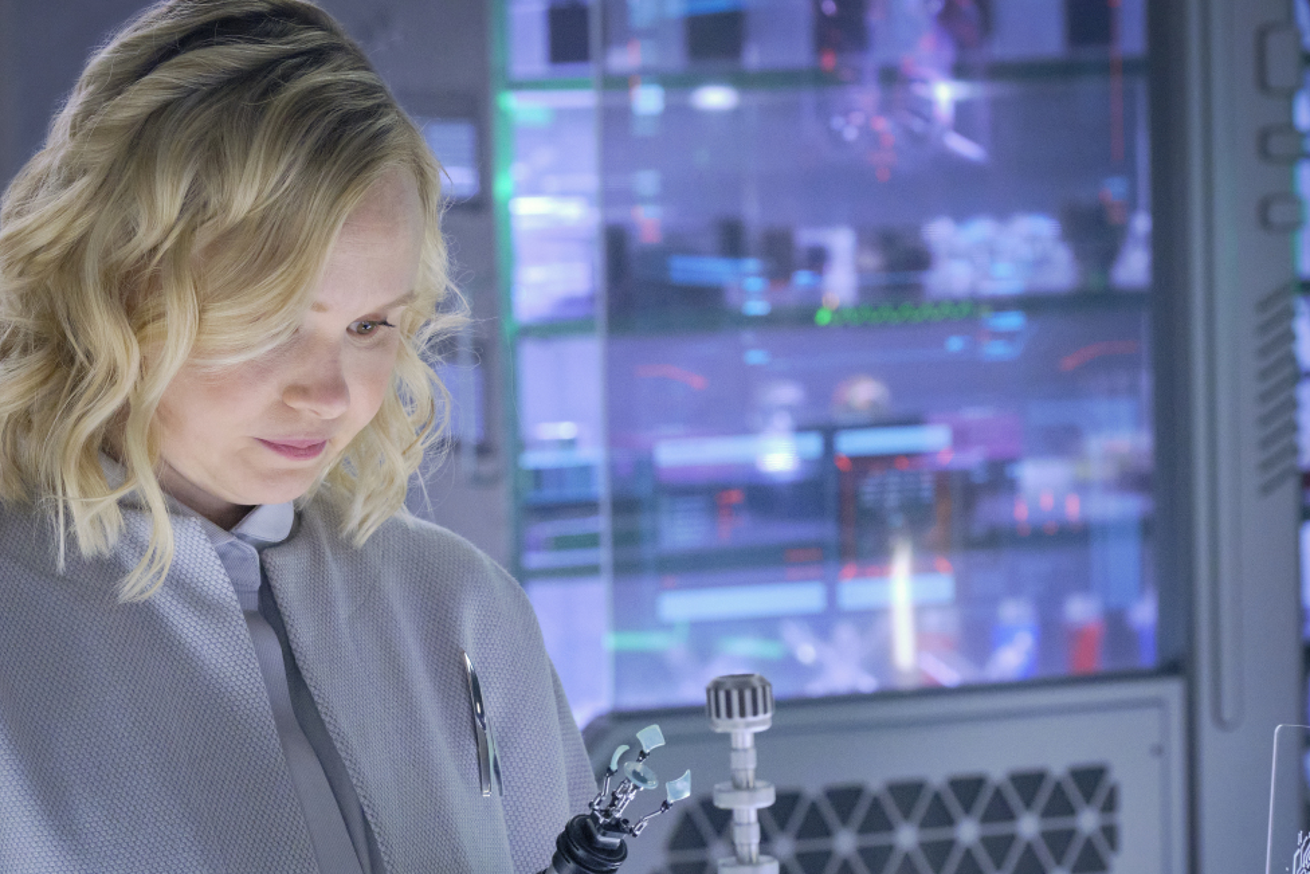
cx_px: 565
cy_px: 503
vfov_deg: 8.5
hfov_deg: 12.8
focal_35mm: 161
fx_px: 5859
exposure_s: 1/125
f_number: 6.4
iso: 5000
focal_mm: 87.1
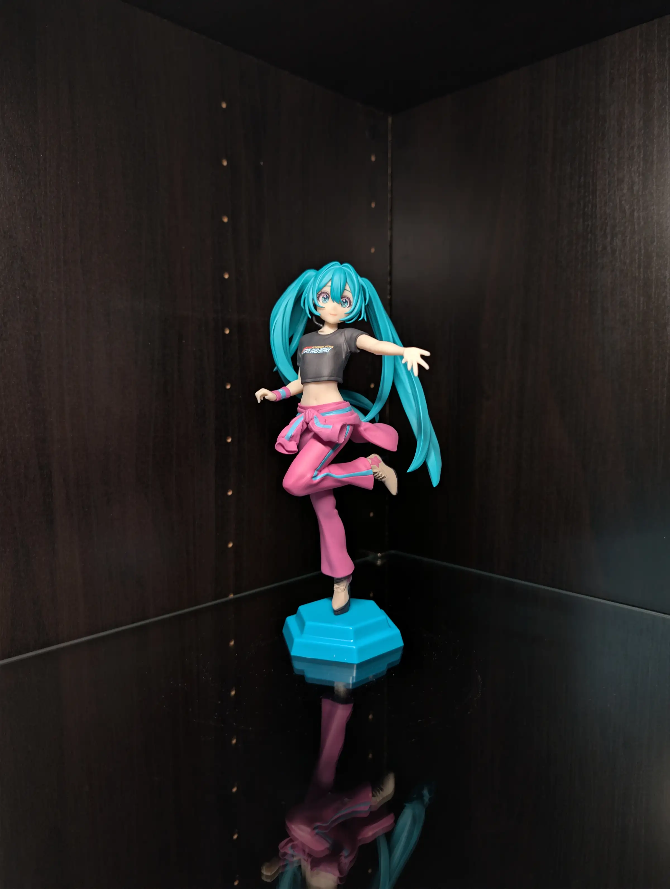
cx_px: 335
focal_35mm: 24
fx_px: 618
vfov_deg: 71.5
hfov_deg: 56.9
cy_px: 444
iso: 45
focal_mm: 6.9
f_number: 1.68
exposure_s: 1/12.6
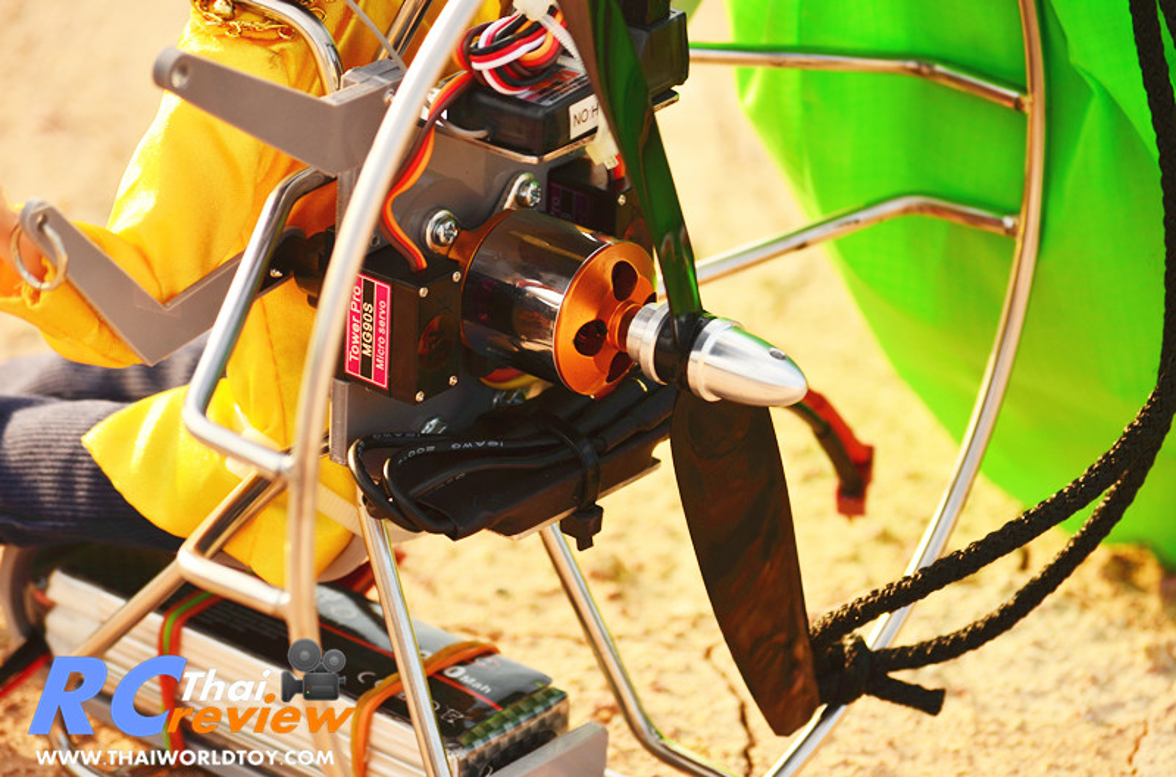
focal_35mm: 165
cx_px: 588
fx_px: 5376
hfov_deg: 12.5
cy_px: 388
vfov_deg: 8.3
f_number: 7.1
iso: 100
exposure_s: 1/200
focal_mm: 110
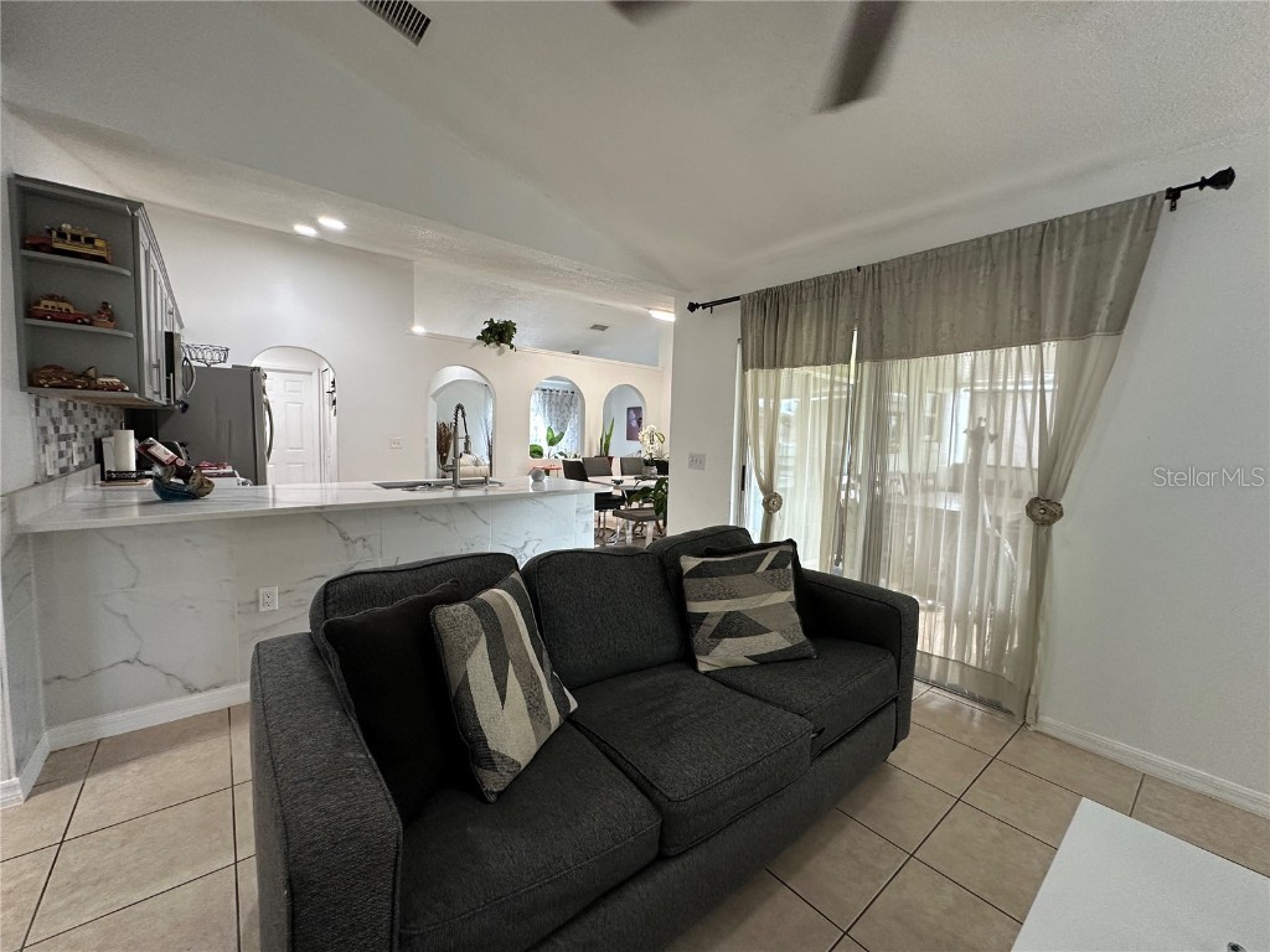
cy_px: 476
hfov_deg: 102.1
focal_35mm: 14
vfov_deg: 85.7
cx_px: 635
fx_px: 514
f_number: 2.2
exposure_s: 1/60
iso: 200
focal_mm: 2.22
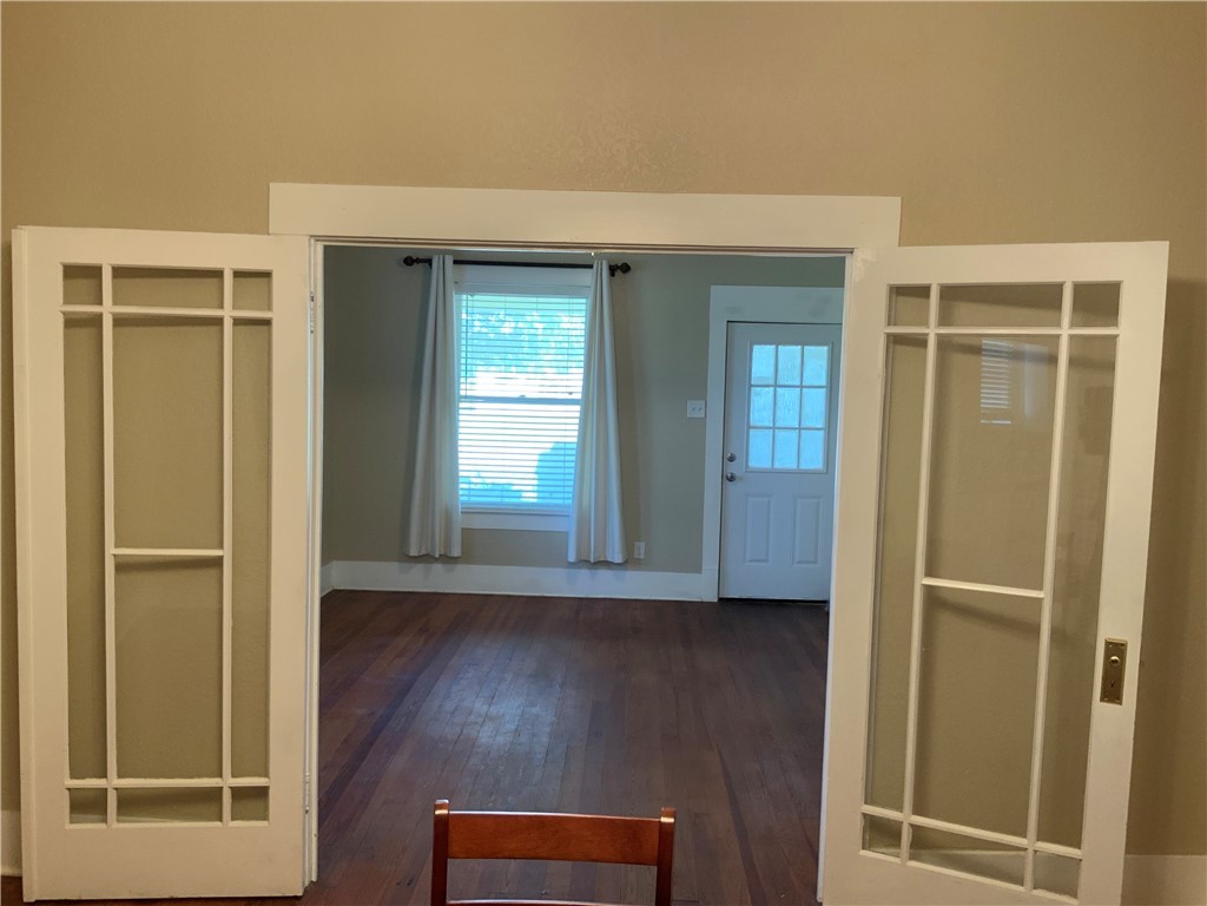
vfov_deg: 48.2
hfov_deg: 61.7
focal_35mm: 29
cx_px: 604
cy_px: 453
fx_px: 1011
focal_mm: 3
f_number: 1.8
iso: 125
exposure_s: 1/60
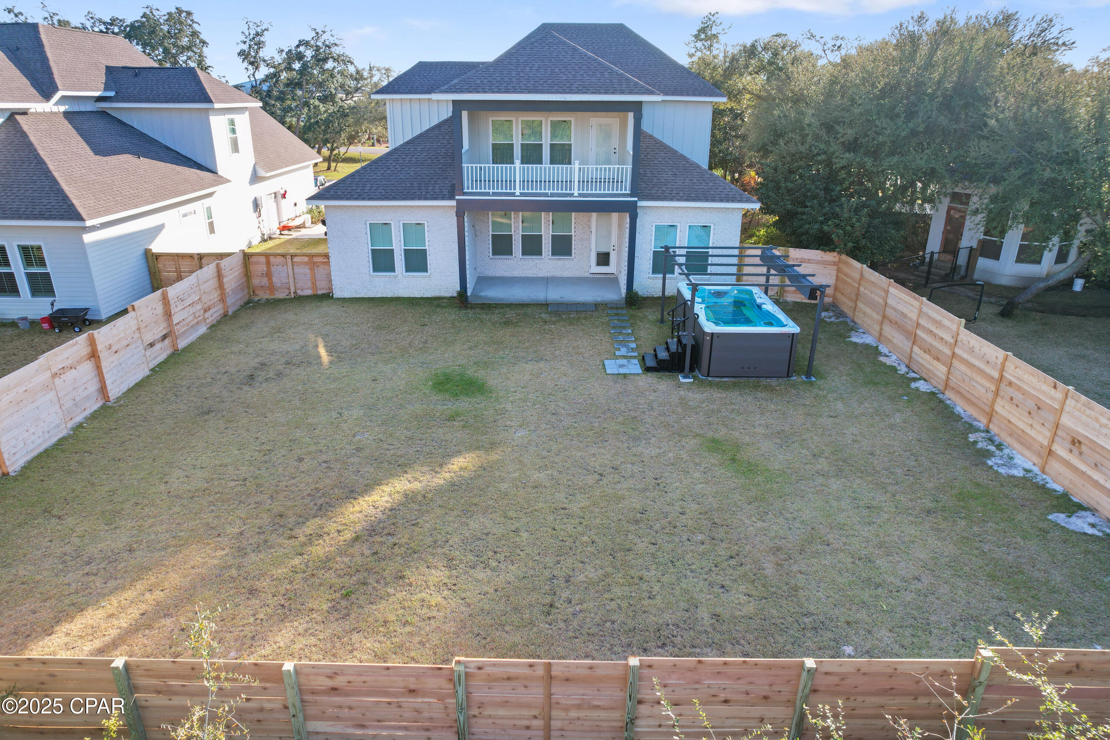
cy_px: 370
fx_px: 678
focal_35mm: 22
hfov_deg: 78.6
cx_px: 555
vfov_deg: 57.2
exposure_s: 1/200
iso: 100
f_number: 2.8
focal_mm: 8.38
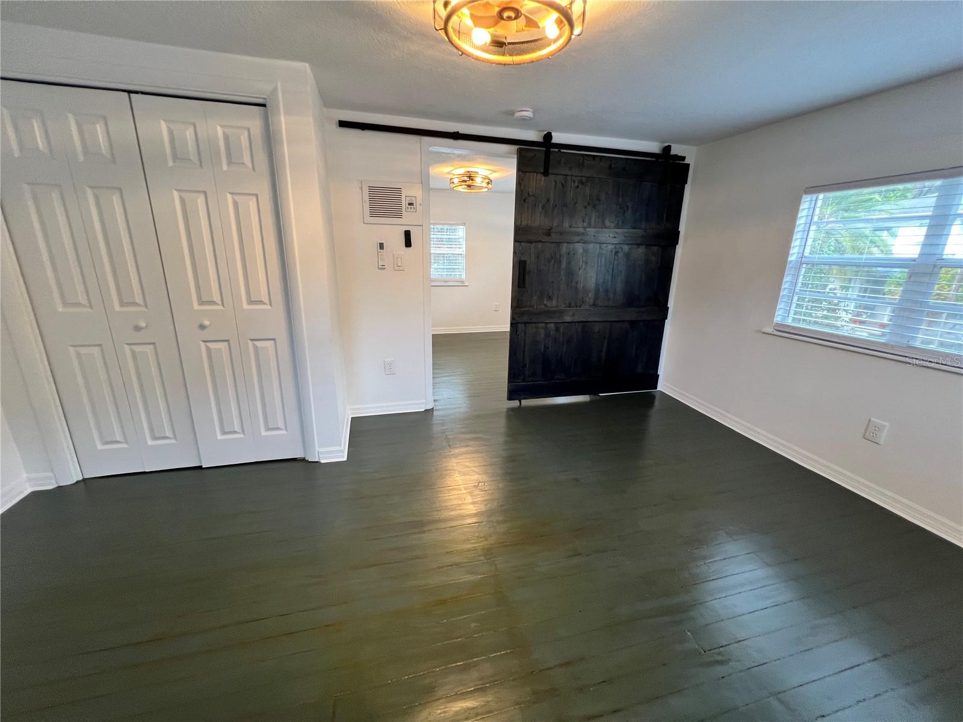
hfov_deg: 106.2
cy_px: 361
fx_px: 362
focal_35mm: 13
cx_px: 482
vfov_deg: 89.9
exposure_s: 1/60
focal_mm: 1.57
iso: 125
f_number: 1.8
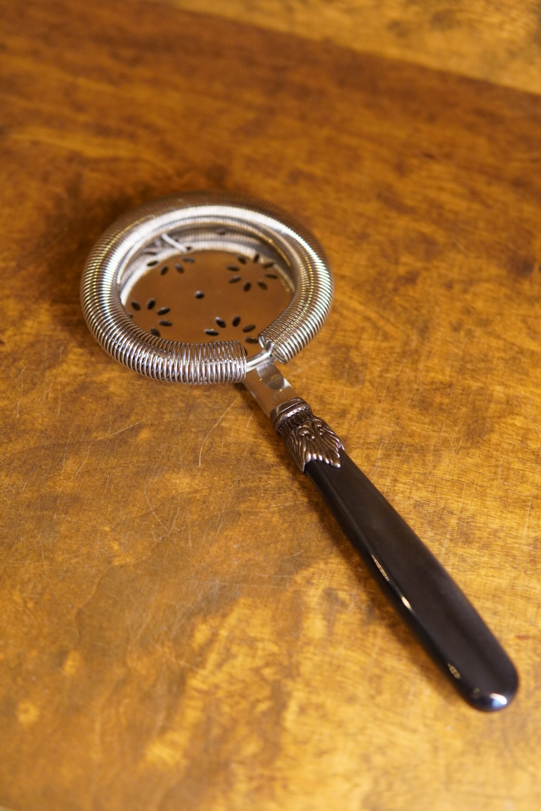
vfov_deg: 43.6
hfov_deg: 29.9
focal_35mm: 45
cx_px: 270
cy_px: 406
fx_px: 1014
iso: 1600
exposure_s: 1/160
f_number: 2
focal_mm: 30
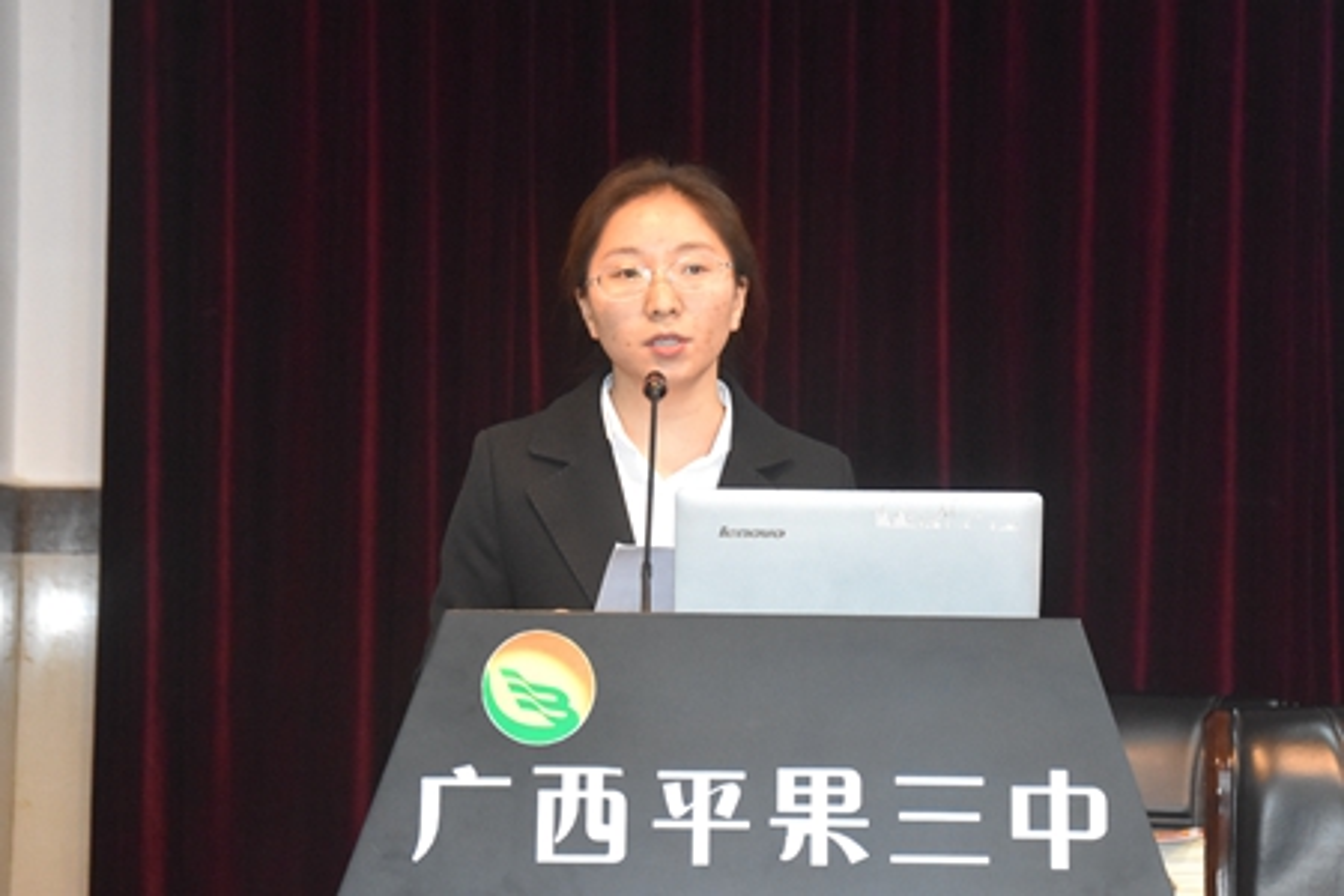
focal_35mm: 93
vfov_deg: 14.7
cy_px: 448
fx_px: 3472
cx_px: 672
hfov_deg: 21.9
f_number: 5.3
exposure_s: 1/60
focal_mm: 62
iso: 3600
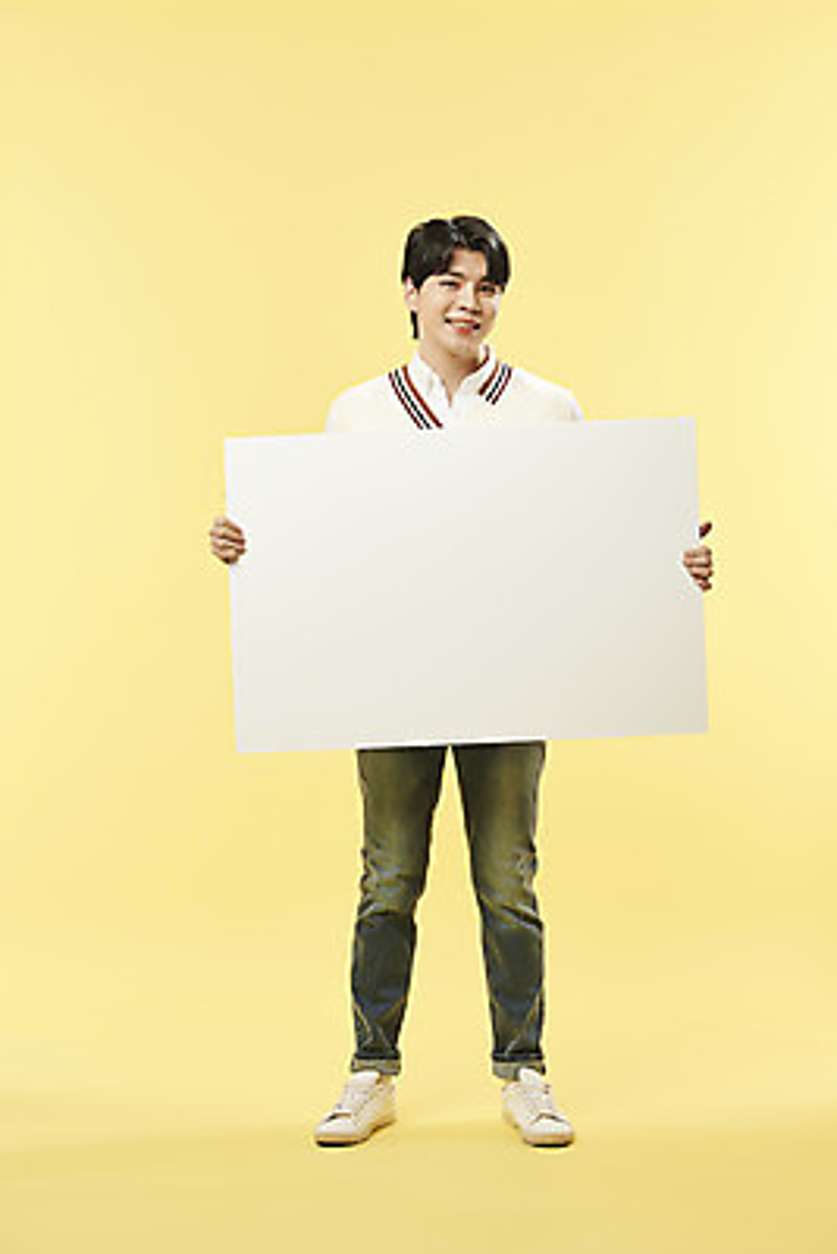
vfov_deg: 27.0
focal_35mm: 75
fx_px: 2613
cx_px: 418
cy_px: 627
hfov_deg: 18.2
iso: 64
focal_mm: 75
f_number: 8
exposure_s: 1/125
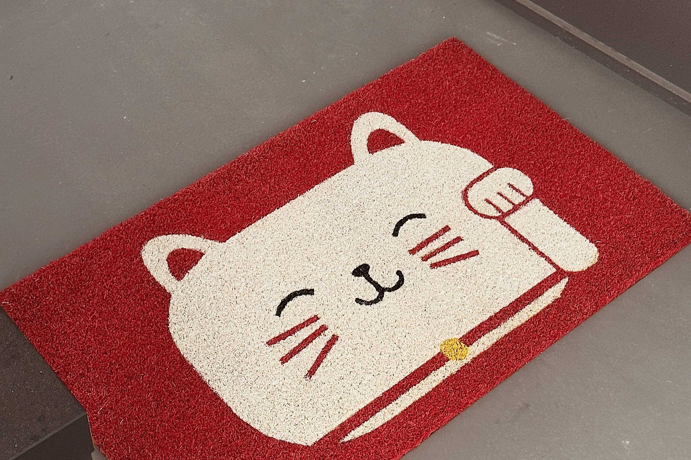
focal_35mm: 67
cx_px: 347
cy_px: 196
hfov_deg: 30.1
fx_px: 1286
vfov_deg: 20.3
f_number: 1.78
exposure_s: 1/40
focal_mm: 6.76
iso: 320
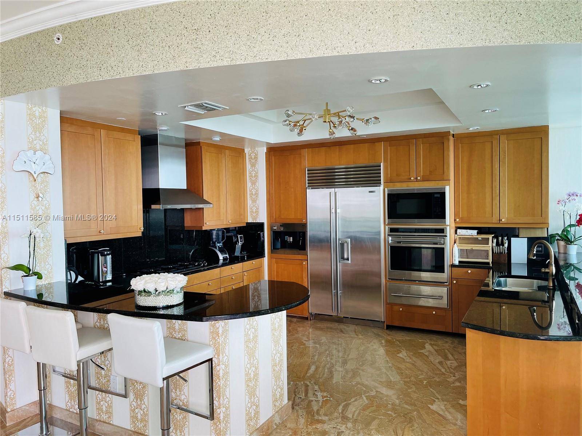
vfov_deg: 53.1
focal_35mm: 26
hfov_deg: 67.3
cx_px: 291
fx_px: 437
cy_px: 218
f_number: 1.6
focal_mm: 5.1
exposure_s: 1/121
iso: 80
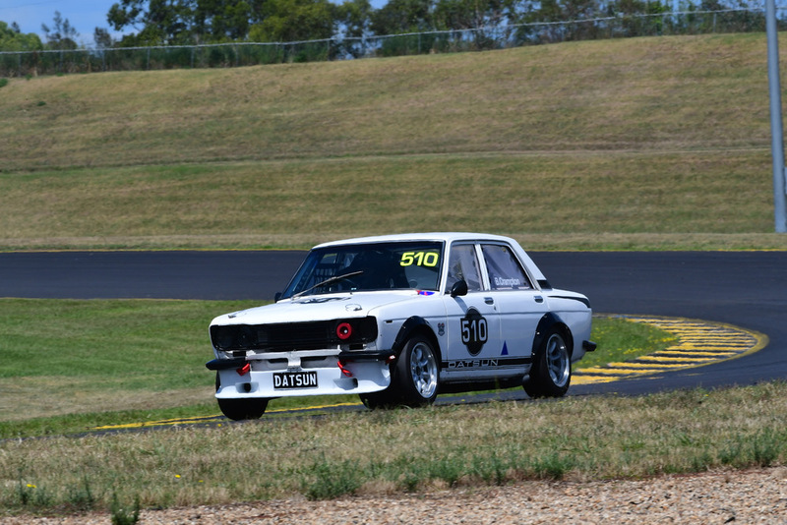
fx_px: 6560
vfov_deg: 4.6
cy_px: 262
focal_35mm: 300
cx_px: 394
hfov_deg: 6.9
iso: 250
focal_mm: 200
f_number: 11
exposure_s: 1/640
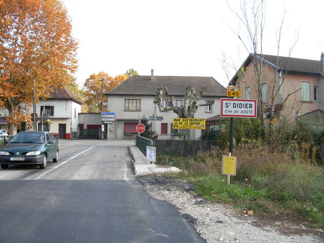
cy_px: 122
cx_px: 162
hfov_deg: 49.0
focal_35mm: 38
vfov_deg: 37.7
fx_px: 356
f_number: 2.9
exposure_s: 1/287
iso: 79
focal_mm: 6.3
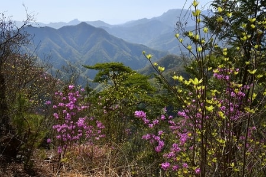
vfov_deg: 46.4
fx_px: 207
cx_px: 133
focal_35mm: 28
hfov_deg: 65.5
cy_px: 88
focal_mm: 28
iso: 800
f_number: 16
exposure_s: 1/800
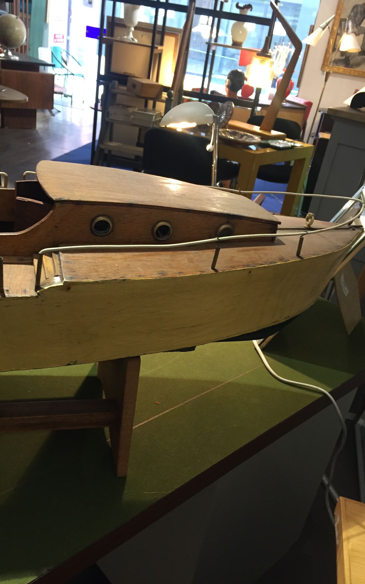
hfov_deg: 40.5
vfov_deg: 61.2
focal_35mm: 31
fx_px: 493
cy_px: 290
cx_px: 158
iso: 200
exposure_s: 1/33
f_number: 2.2
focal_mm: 4.15
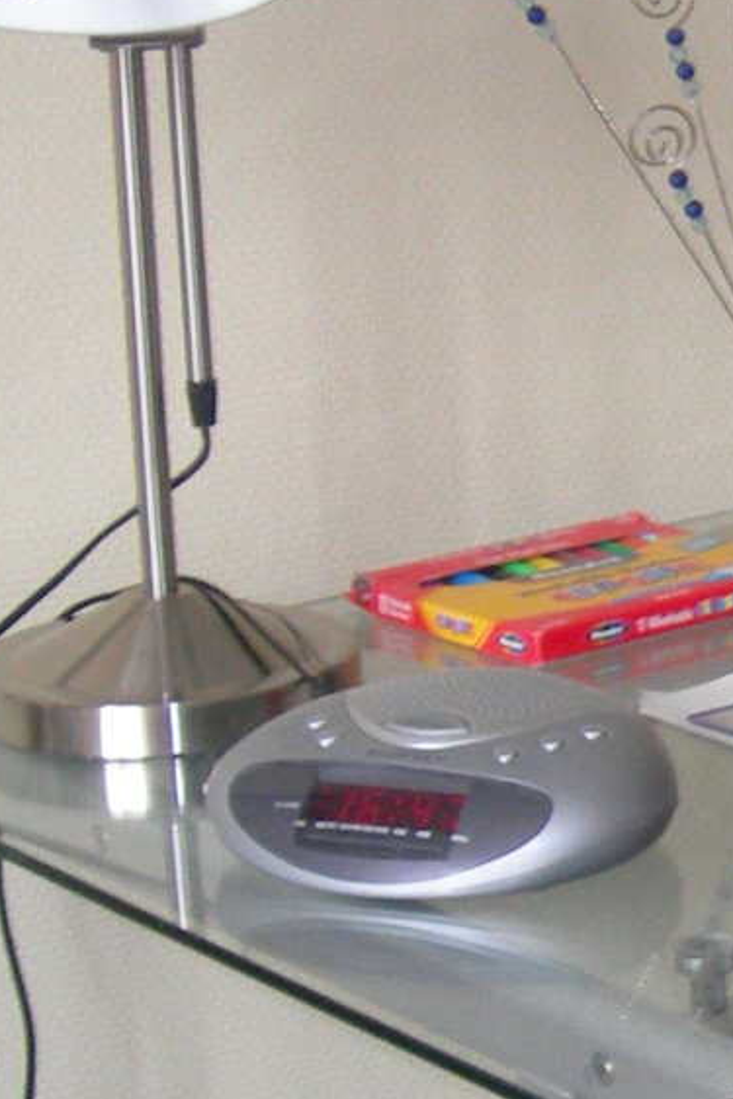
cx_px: 1413
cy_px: 728
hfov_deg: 8.7
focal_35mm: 150
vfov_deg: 13.7
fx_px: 4578
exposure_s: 1/10
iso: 200
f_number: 2.8
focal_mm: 7.8
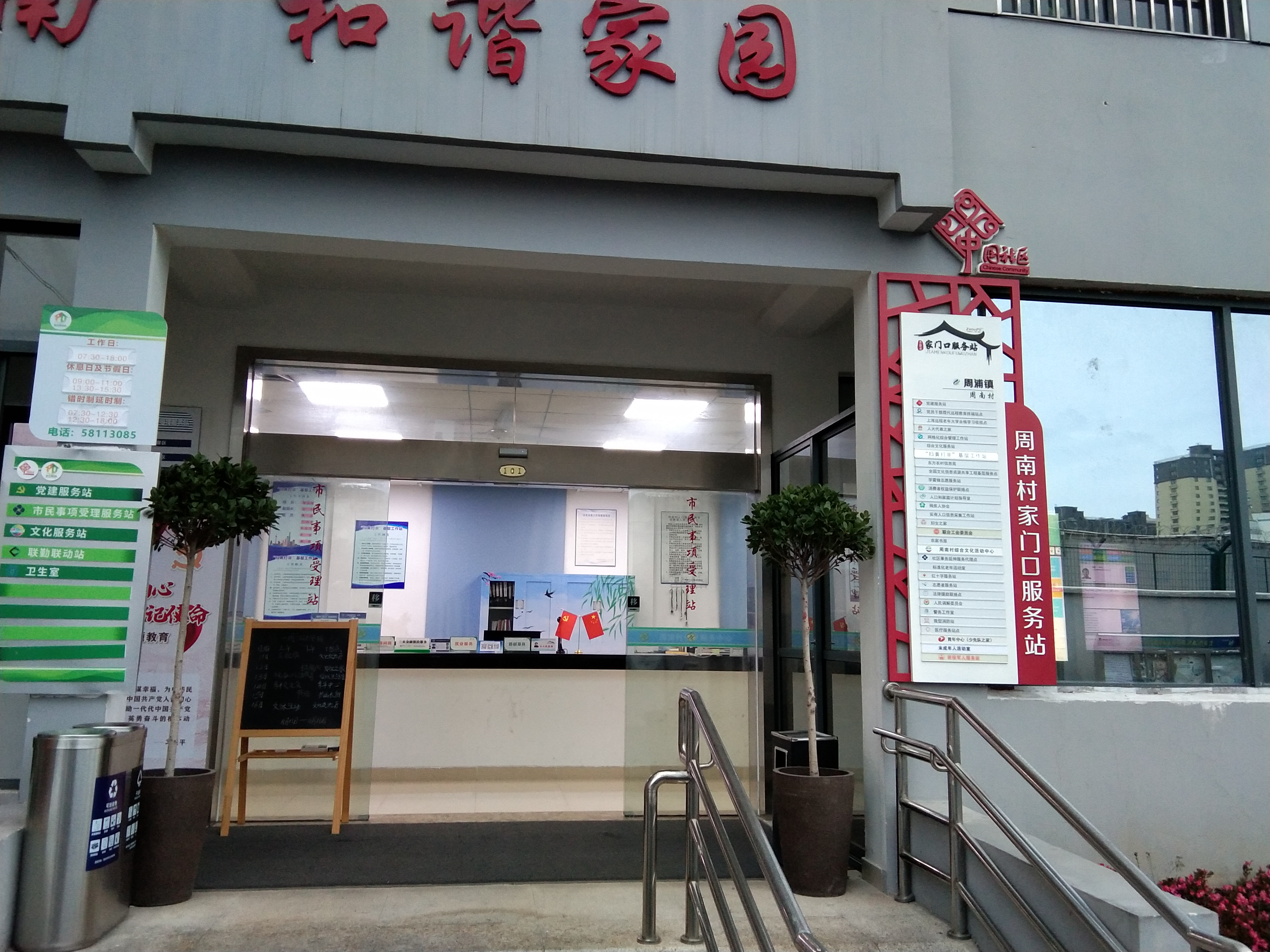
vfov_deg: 45.4
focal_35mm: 31
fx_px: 1137
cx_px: 635
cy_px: 476
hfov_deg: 58.4
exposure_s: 1/25
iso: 500
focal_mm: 3.69
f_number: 2.2
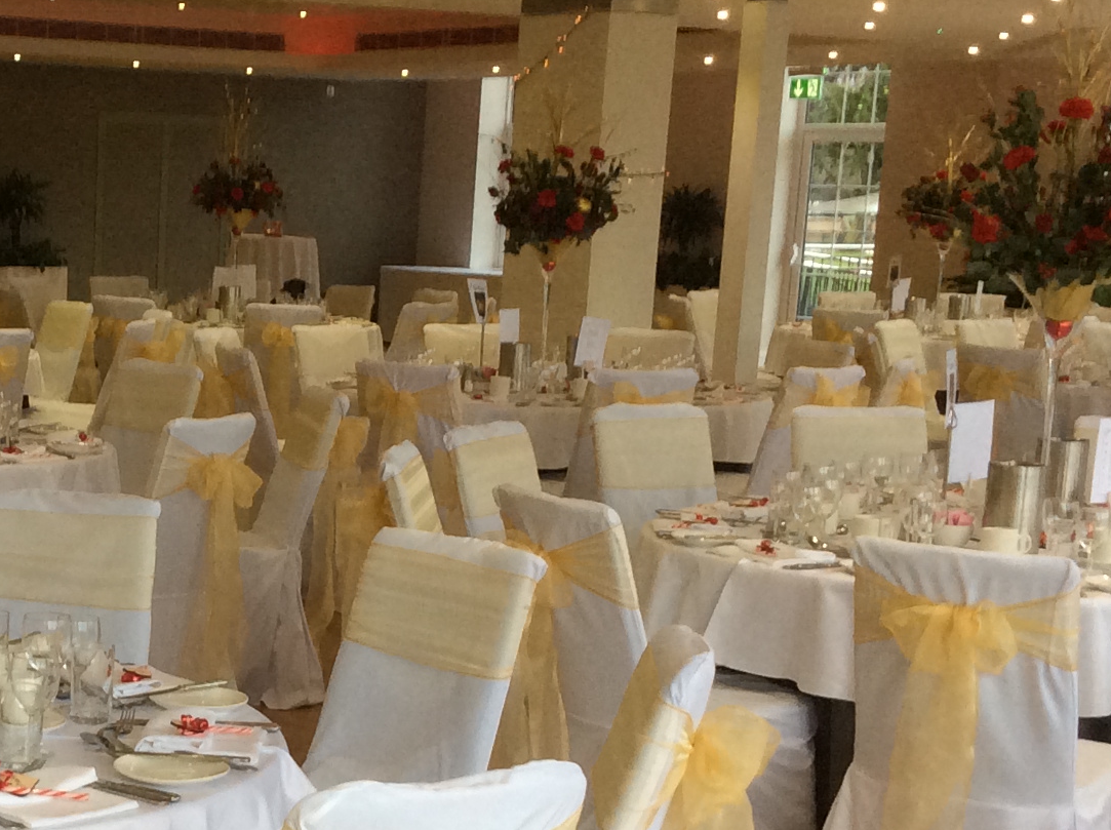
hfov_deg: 23.9
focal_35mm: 79
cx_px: 73
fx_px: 2532
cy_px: 637
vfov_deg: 18.5
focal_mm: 3.3
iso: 64
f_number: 2.4
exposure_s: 1/24
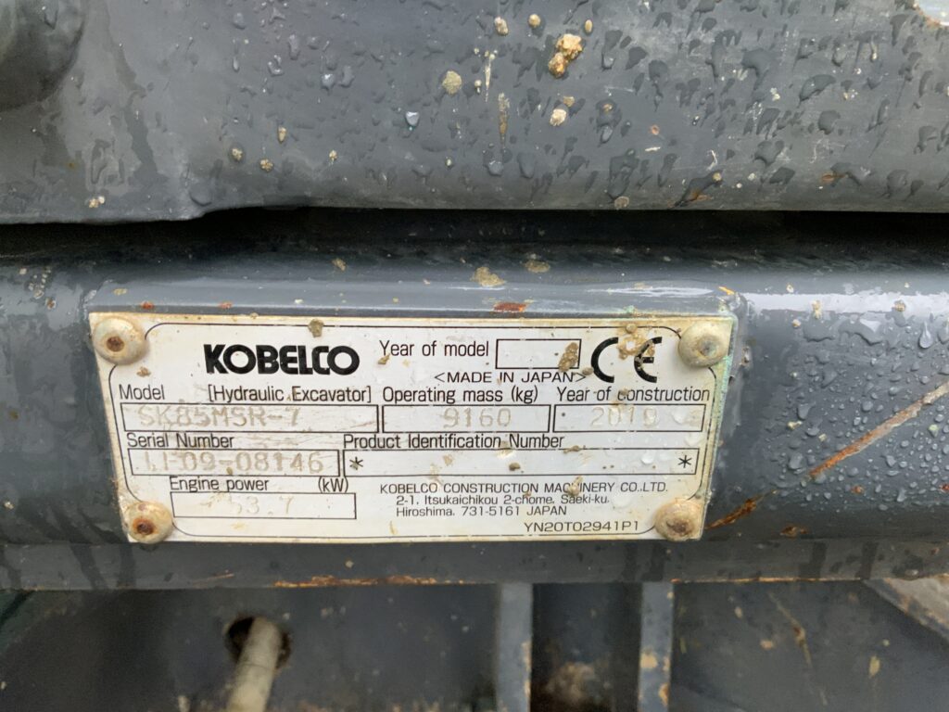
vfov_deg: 48.2
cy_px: 356
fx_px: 795
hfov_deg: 61.7
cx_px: 474
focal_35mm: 29
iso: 160
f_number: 1.8
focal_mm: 3
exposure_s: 1/60
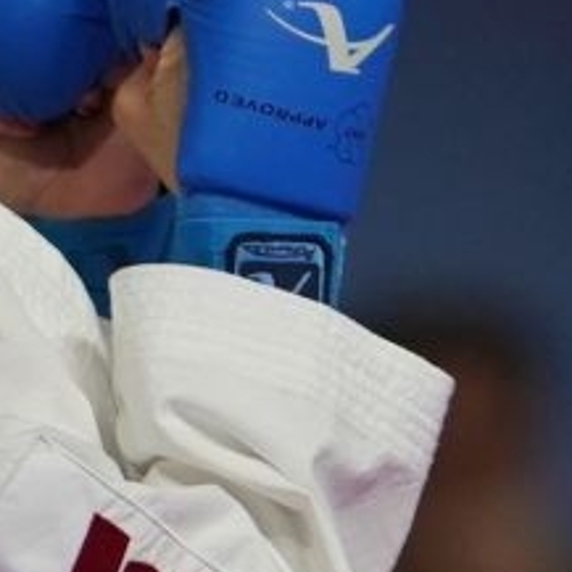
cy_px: 84
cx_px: 366
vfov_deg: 0.8
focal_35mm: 2110
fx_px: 39446
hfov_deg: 0.8
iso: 1000
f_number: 2.8
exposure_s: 1/1000
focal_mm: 200
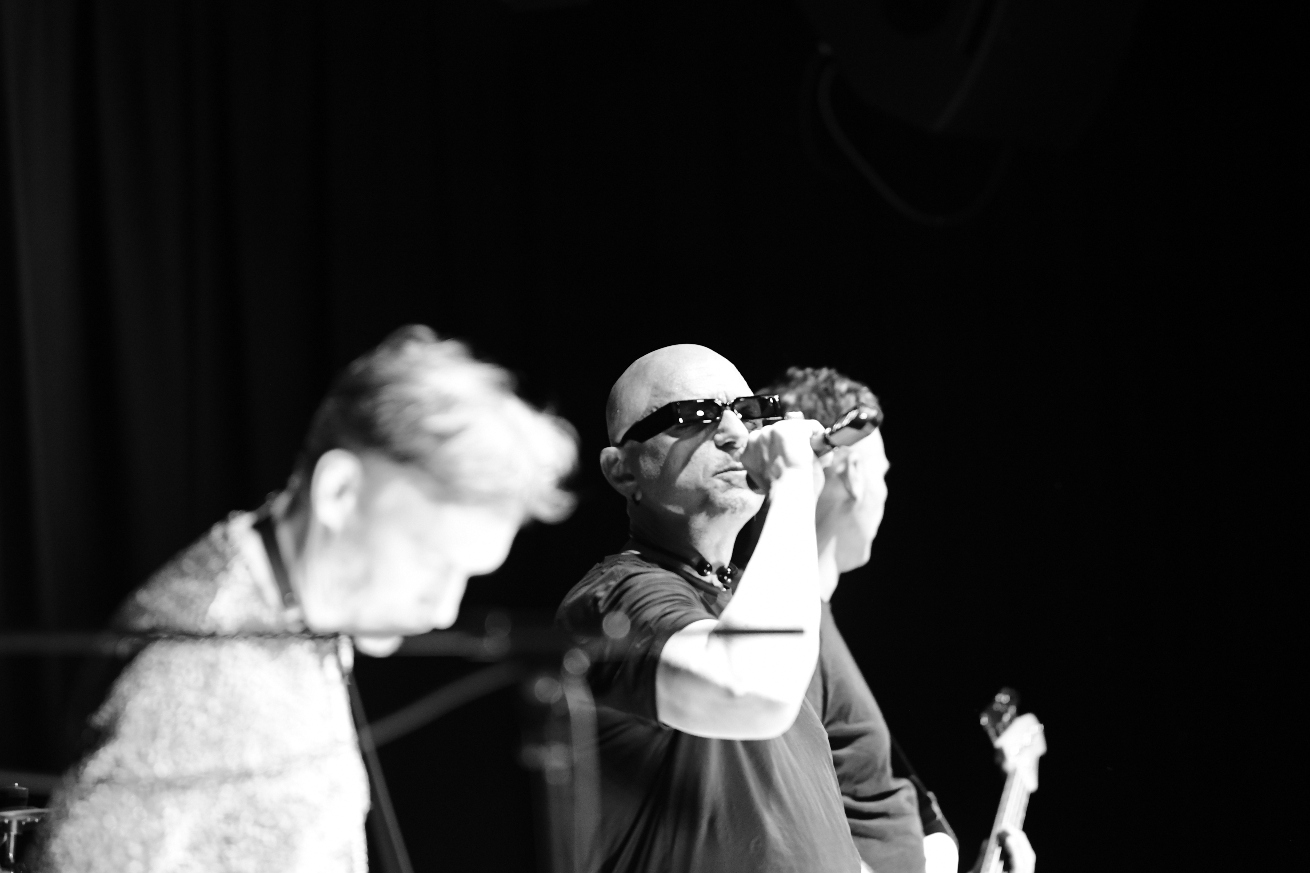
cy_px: 436
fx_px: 4621
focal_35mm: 127
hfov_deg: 16.1
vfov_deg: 10.8
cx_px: 655
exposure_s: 1/125
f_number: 1.4
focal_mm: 85
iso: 1000
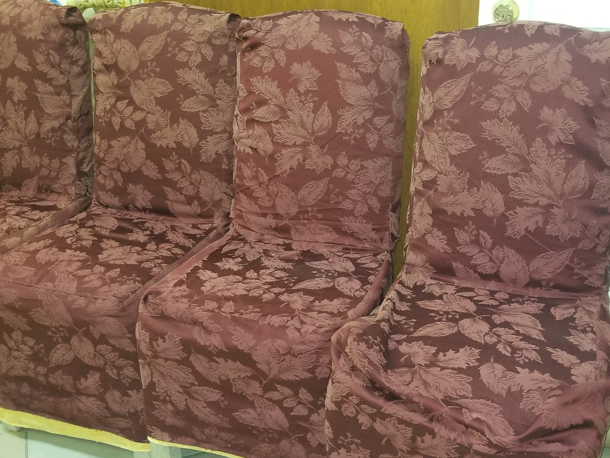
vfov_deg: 53.1
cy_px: 229
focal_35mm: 26
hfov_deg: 67.3
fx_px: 458
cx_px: 305
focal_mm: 4.25
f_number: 1.7
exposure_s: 1/10
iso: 200
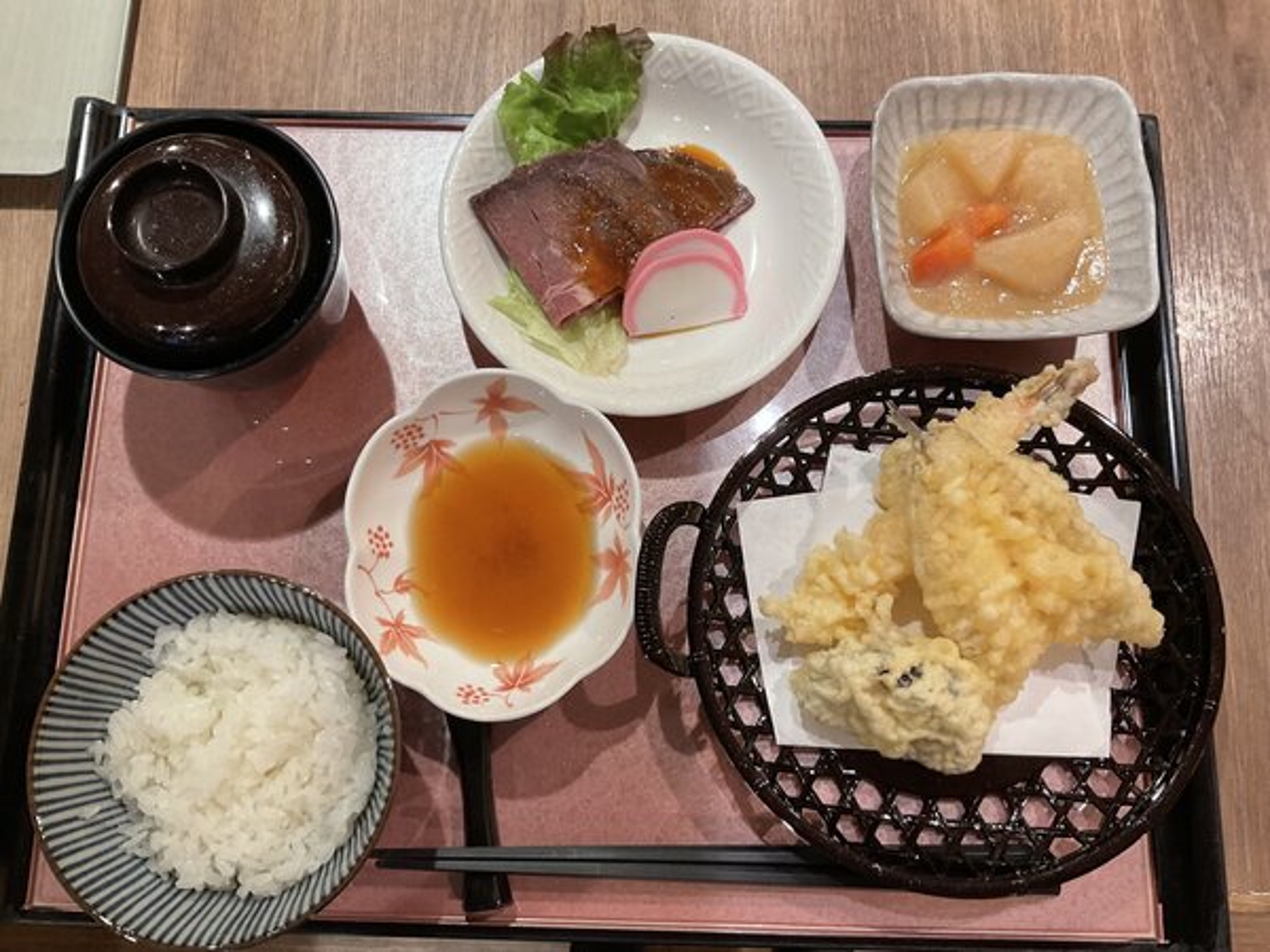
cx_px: 635
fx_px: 1064
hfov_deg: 61.7
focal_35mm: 29
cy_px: 476
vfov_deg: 48.2
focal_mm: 3
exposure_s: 1/50
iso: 100
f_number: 1.8
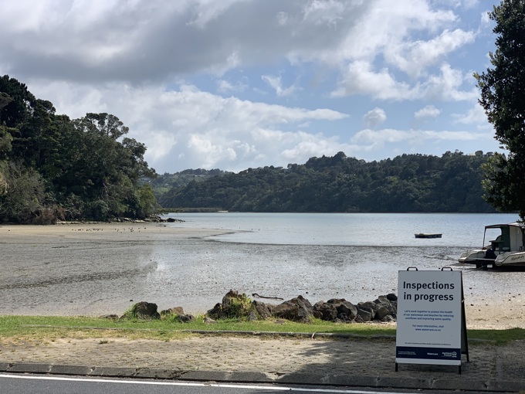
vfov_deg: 28.0
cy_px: 197
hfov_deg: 36.8
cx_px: 262
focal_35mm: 52
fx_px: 789
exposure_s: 1/2660
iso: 16
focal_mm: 6
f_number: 2.4
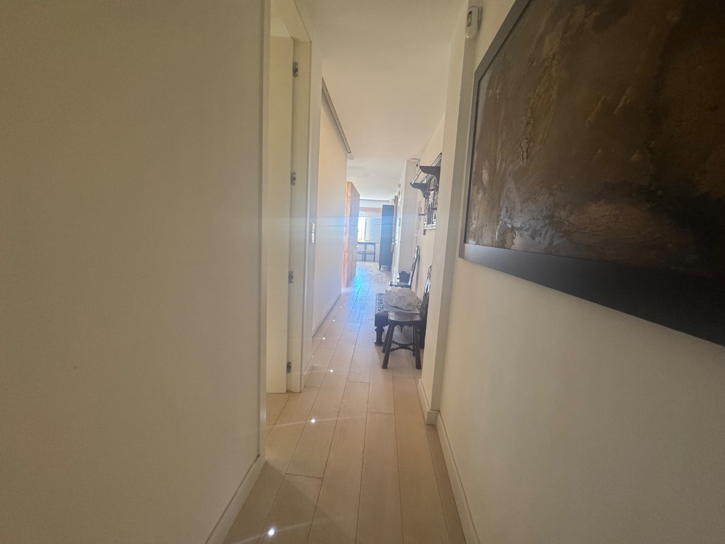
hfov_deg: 102.1
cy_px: 272
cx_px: 362
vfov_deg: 85.7
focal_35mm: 14
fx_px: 293
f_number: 2.2
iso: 250
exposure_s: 1/100
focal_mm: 2.22
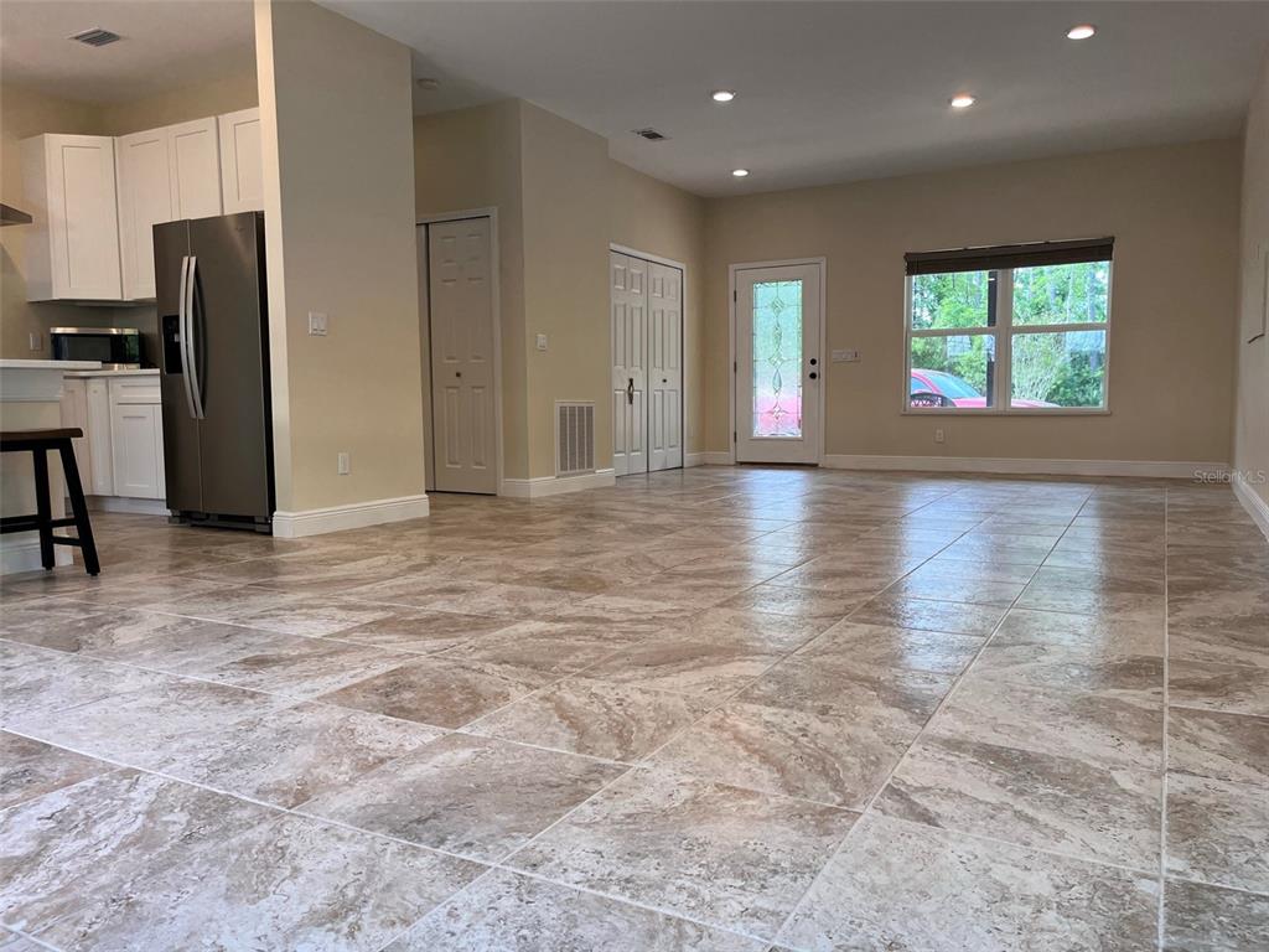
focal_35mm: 26
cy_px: 476
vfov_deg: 53.1
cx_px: 634
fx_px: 953
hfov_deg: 67.3
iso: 64
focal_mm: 5.1
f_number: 1.6
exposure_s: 1/120
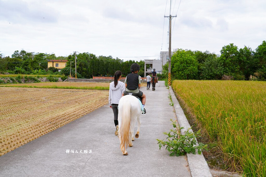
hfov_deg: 53.2
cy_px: 88
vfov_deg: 36.8
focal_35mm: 36
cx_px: 133
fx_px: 266
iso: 160
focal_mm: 36
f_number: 8
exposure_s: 1/250
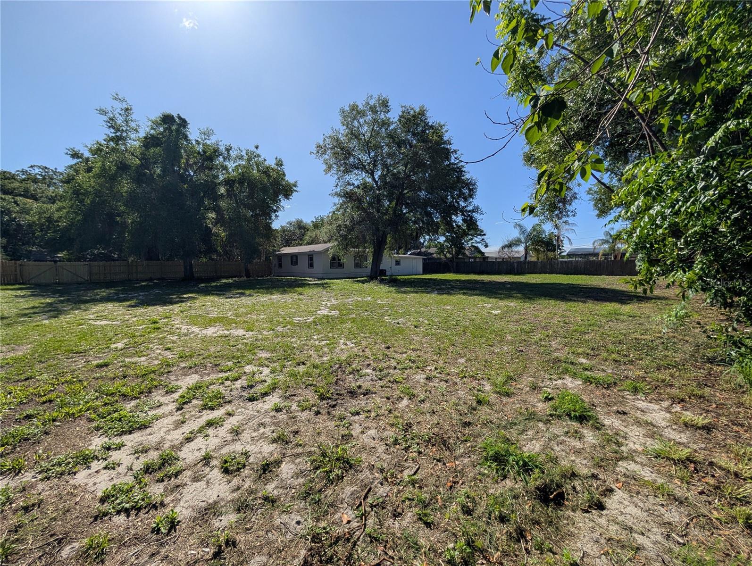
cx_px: 376
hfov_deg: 110.5
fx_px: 261
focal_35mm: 12
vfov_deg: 94.6
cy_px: 283
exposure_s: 1/5319
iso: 56
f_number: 1.7
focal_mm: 2.02
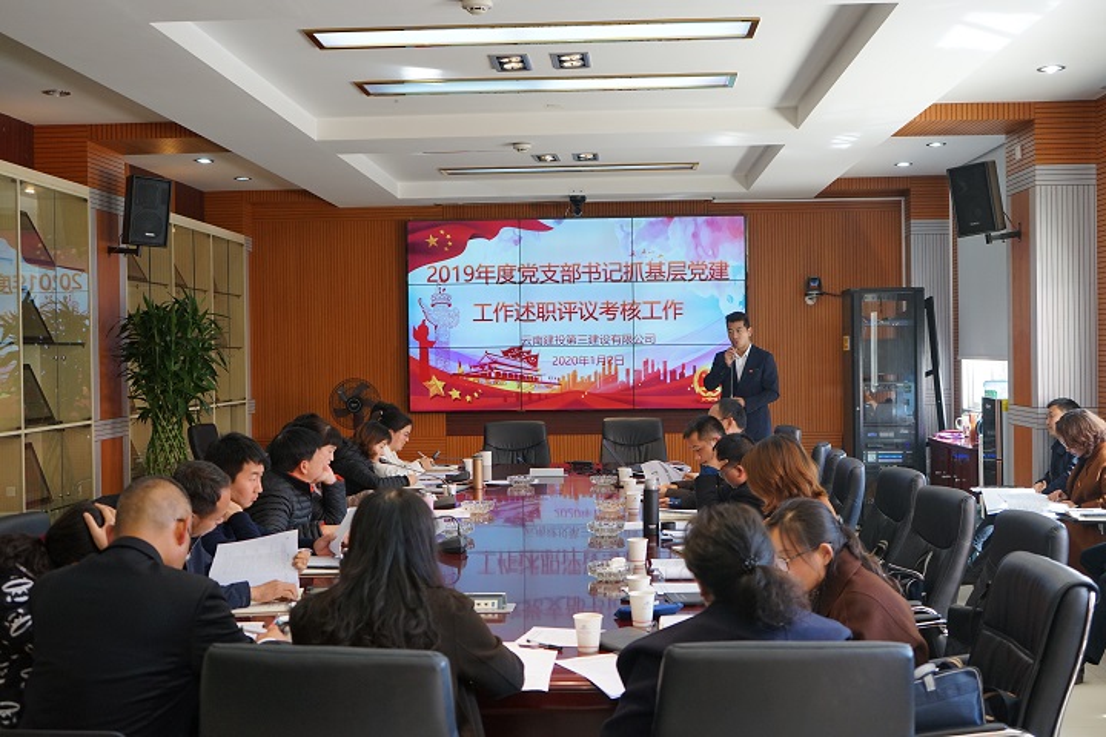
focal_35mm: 41
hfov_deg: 47.4
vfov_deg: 32.6
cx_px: 553
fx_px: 1260
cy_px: 368
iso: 800
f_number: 4.5
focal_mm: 41
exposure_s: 1/160
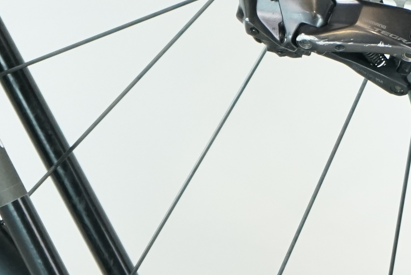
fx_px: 3677
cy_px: -58
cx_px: 854
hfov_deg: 6.2
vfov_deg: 4.3
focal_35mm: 322
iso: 2000
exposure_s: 1/200
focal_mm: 70
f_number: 6.3
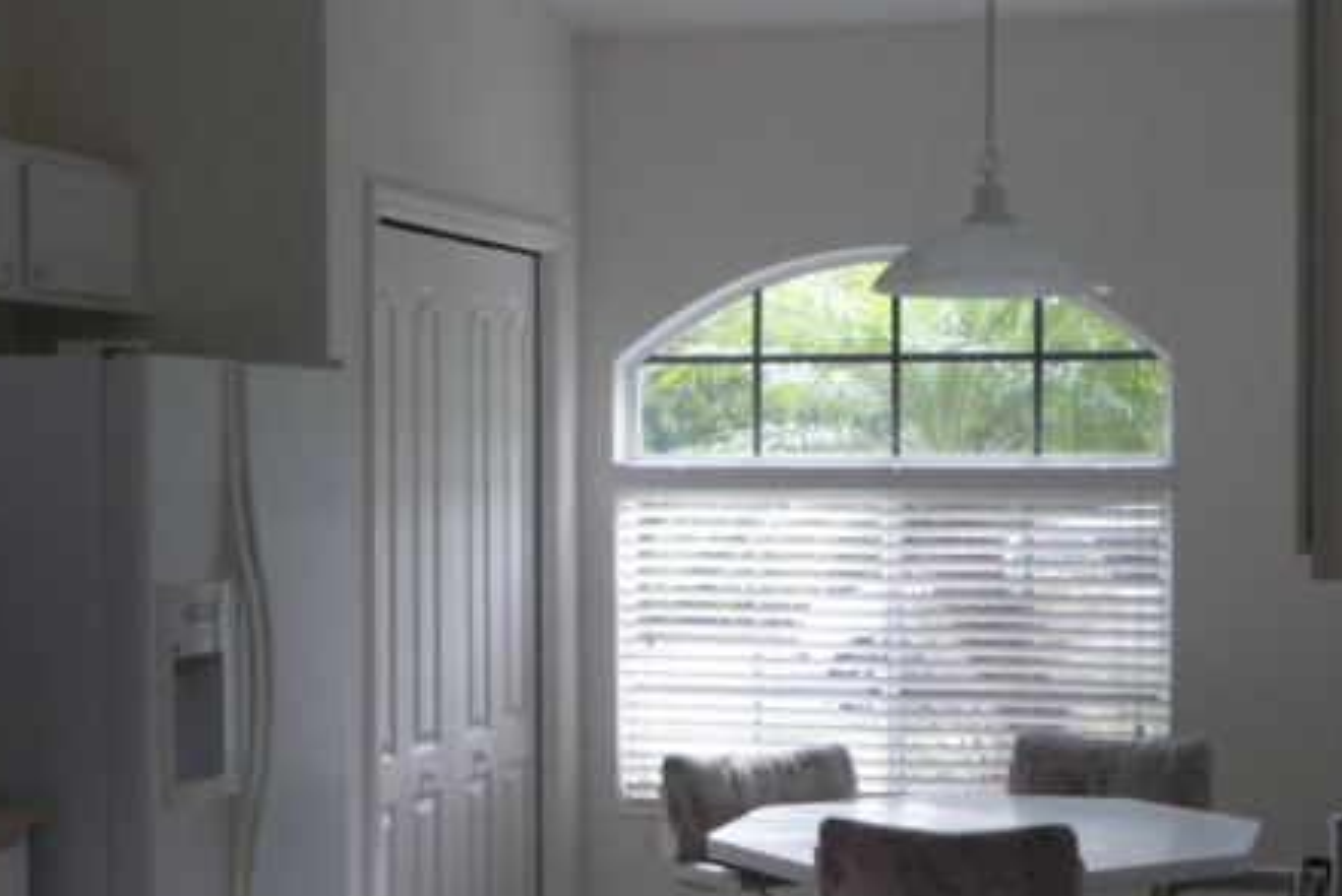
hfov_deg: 29.6
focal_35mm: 68
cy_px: 555
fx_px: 2536
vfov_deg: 20.0
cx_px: 790
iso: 100
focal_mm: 4.7
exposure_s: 1/50
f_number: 3.3
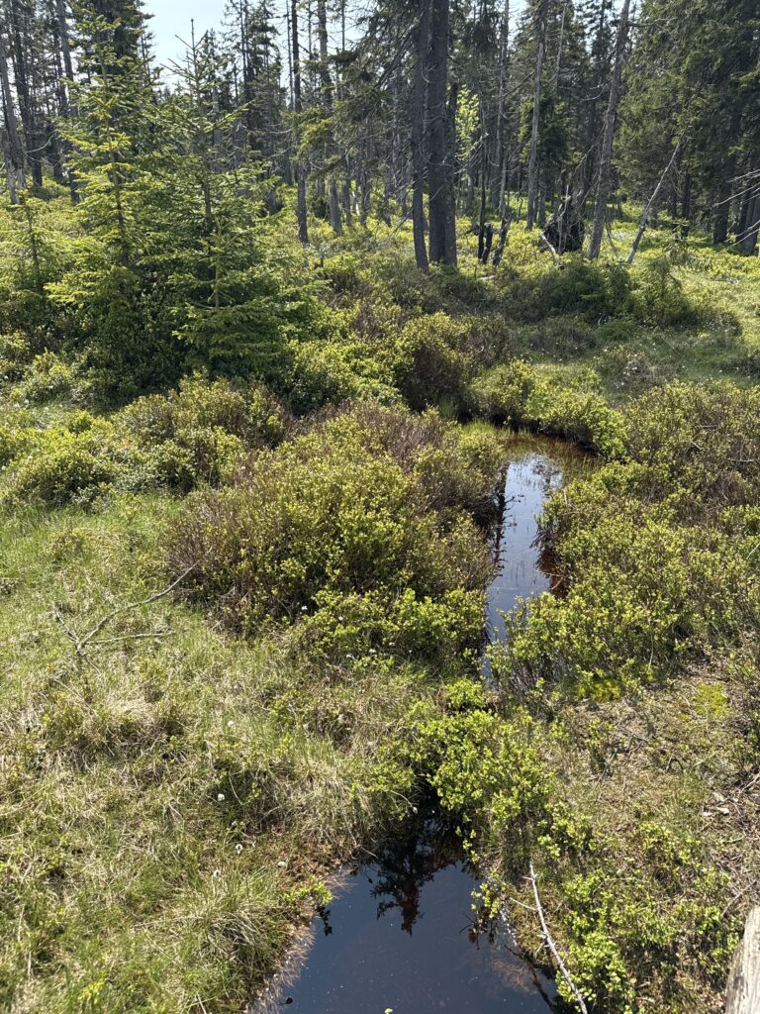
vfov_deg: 71.6
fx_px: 703
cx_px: 380
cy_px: 507
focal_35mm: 24
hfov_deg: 56.8
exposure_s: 1/2611
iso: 100
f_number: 1.78
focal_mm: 6.76
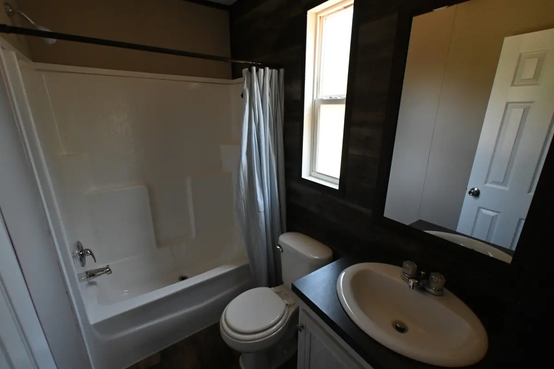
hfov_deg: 100.4
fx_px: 231
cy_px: 184
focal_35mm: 15
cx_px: 277
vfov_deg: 77.3
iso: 1800
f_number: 4.5
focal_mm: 10
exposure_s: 1/125
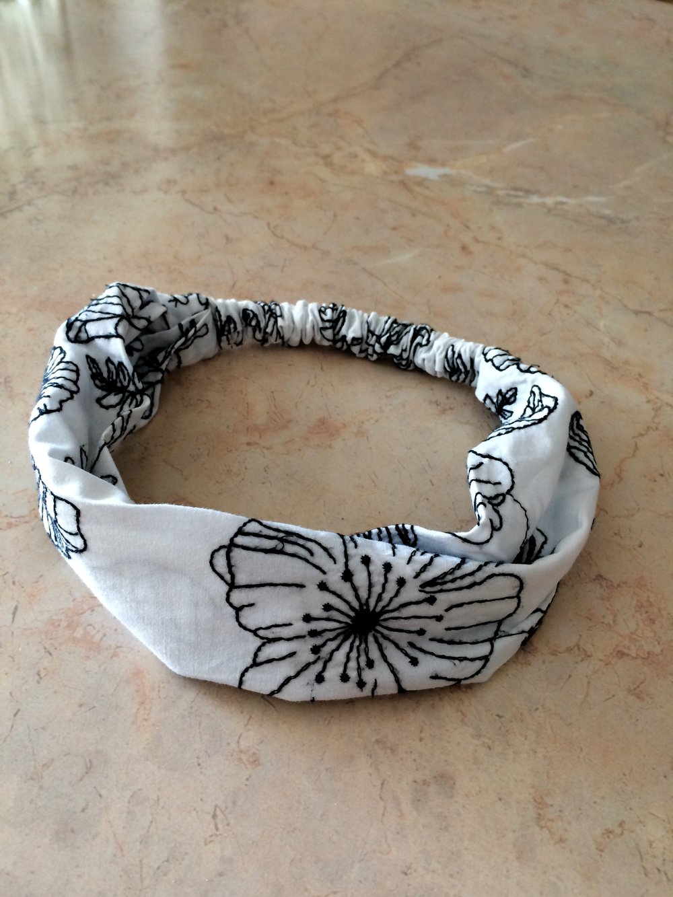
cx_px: 336
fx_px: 752
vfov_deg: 61.7
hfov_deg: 48.2
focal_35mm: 29
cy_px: 448
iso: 64
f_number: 2.2
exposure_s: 1/33
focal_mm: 4.15
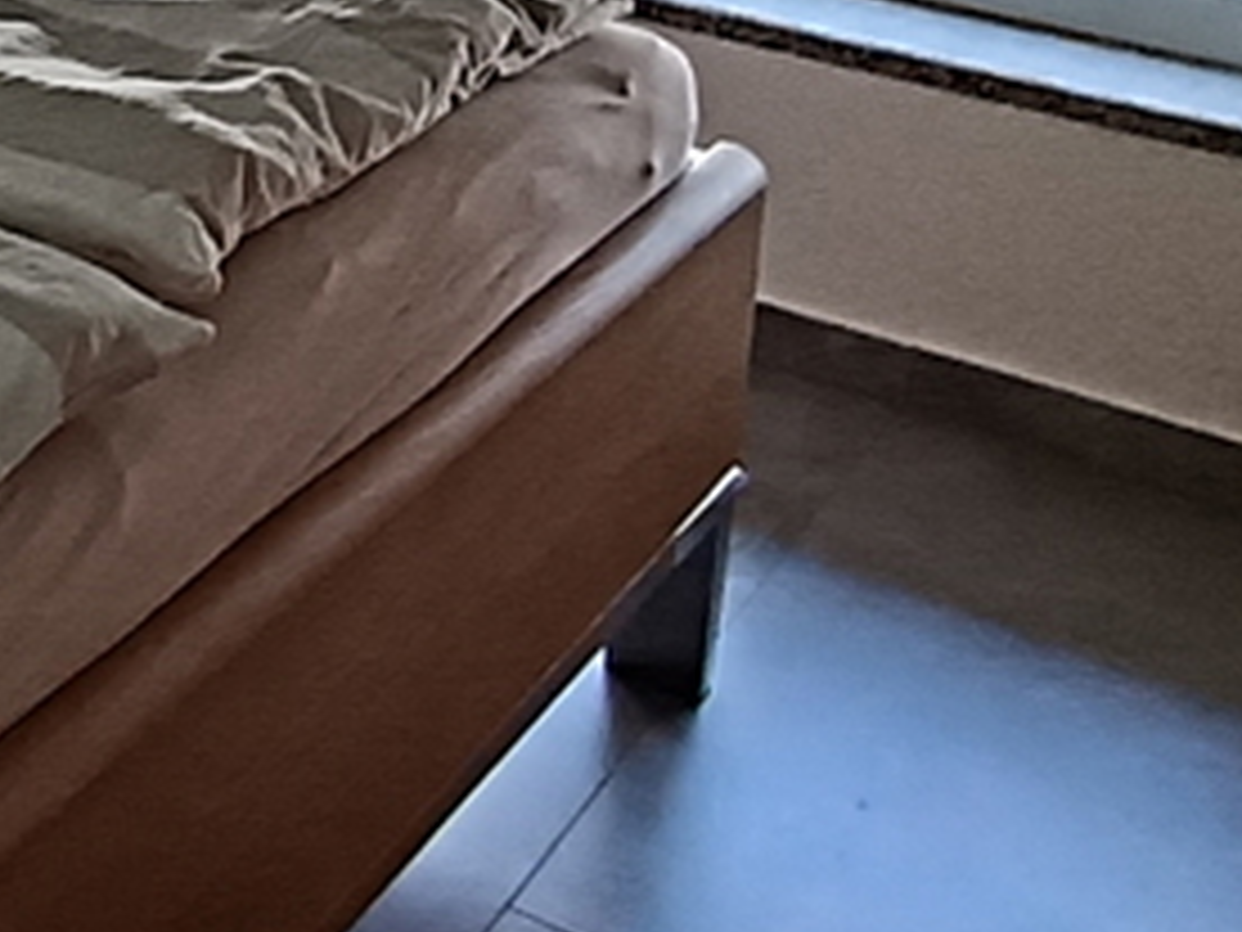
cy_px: -324
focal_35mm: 74
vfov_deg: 18.4
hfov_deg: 21.1
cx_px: -747
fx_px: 2655
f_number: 2.2
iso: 480
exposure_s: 1/50
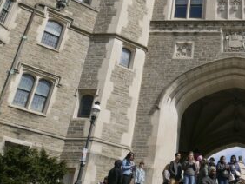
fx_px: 361
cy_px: 32
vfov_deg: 27.9
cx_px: 230
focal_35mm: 51
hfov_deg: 34.9
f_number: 5.6
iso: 200
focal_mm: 12
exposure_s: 1/1000
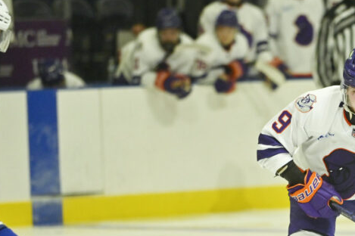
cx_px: 369
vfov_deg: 3.7
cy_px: 256
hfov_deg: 5.5
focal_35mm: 375
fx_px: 3695
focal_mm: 160
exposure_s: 1/1600
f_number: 2.8
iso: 1100
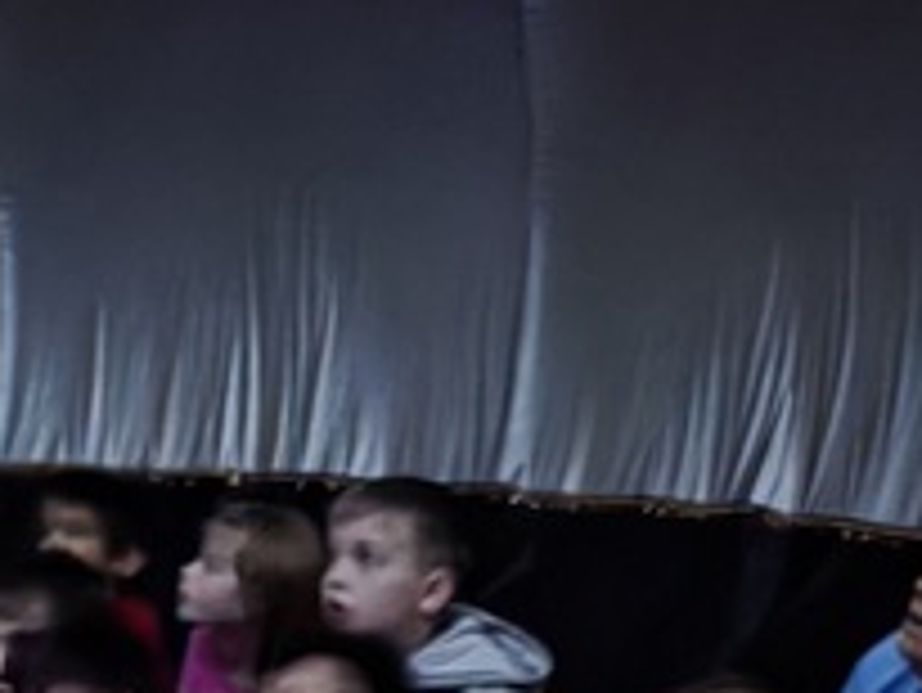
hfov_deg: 17.0
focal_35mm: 115
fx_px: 3065
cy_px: 1102
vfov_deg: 12.2
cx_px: 166
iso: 3200
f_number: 1.7
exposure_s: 1/2
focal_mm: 6.3
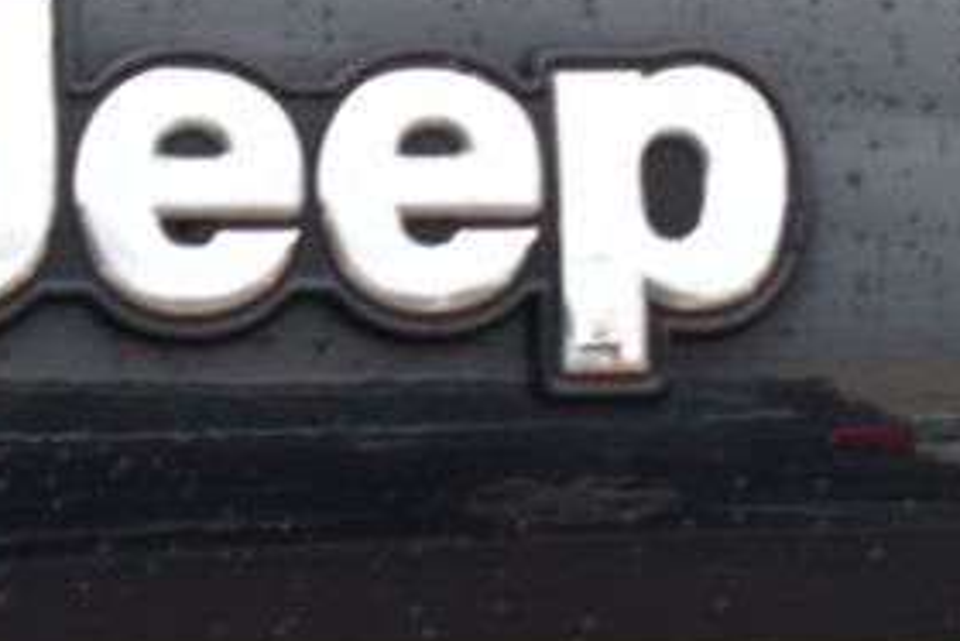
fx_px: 7604
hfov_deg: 7.2
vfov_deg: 4.8
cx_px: 614
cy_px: 267
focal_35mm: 285
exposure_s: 1/15
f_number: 6.3
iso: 500
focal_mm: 52
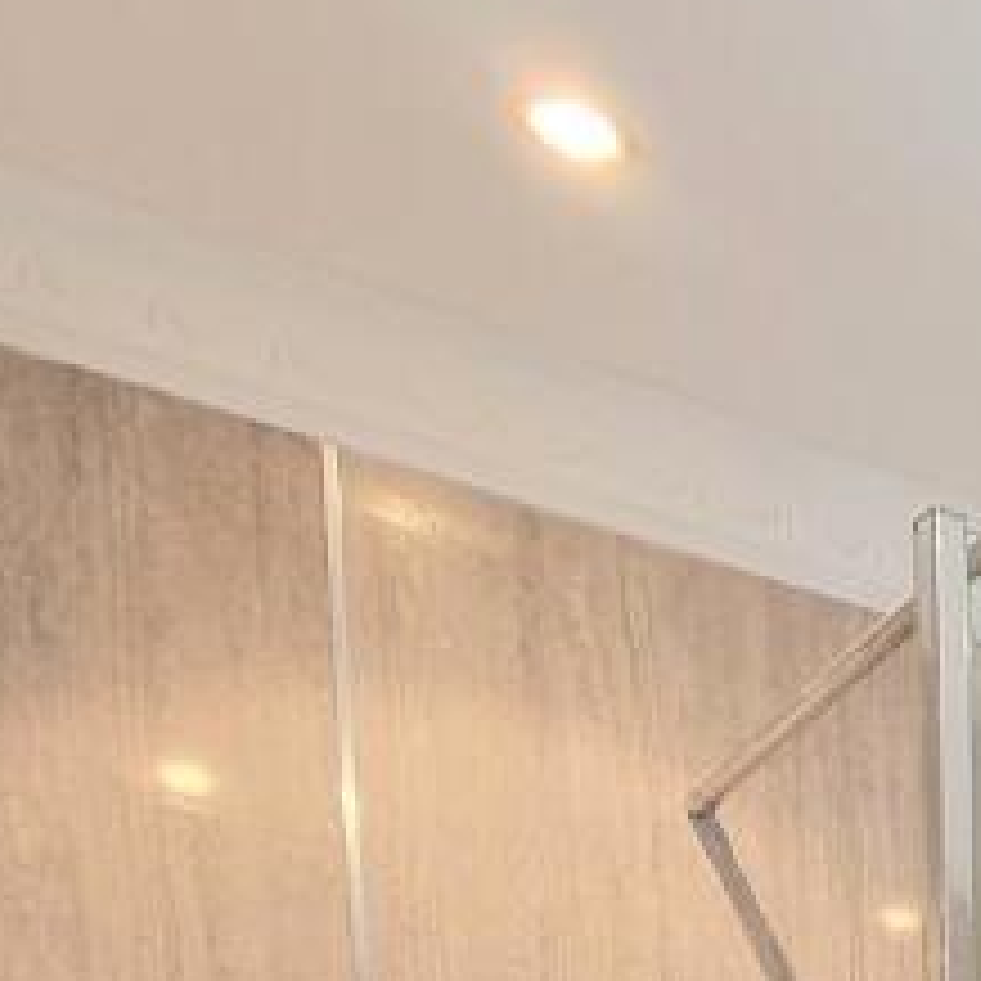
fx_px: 1731
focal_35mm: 54
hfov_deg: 22.0
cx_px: 1696
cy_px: 1656
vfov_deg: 22.4
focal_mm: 2.2
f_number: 2.2
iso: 320
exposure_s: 1/50
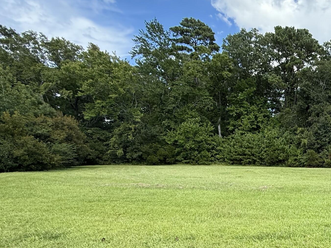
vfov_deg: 43.5
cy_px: 195
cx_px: 316
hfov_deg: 49.7
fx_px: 296
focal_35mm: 31
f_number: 2.2
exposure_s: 1/395
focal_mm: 2.22
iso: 50
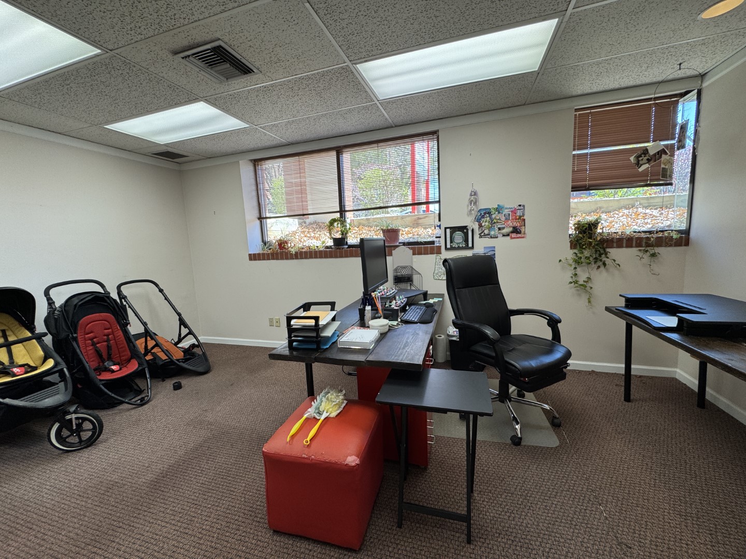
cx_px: 373
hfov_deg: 102.1
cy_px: 280
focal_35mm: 14
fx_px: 302
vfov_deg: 85.7
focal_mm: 2.22
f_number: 2.2
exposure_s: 1/120
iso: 64
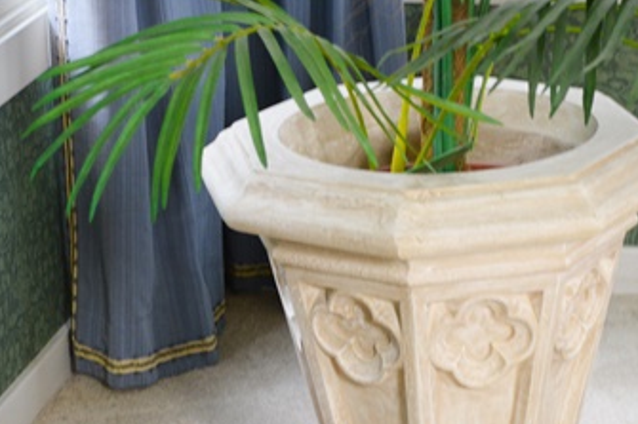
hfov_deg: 15.9
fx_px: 2285
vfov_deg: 10.6
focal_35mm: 129
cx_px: 436
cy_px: 314
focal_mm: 48
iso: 1250
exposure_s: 1/30
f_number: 5.3
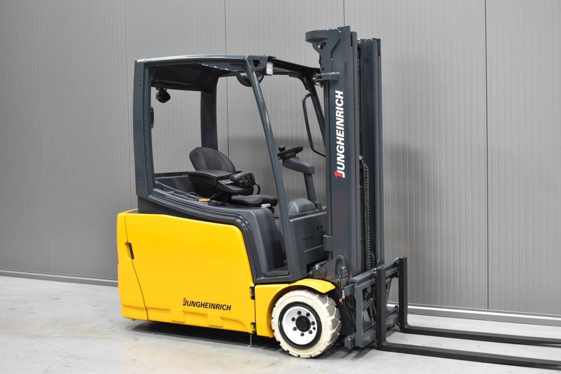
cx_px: 280
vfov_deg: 30.8
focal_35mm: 44
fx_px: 678
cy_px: 187
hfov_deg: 45.0
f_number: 5.6
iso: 1600
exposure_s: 1/30
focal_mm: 29
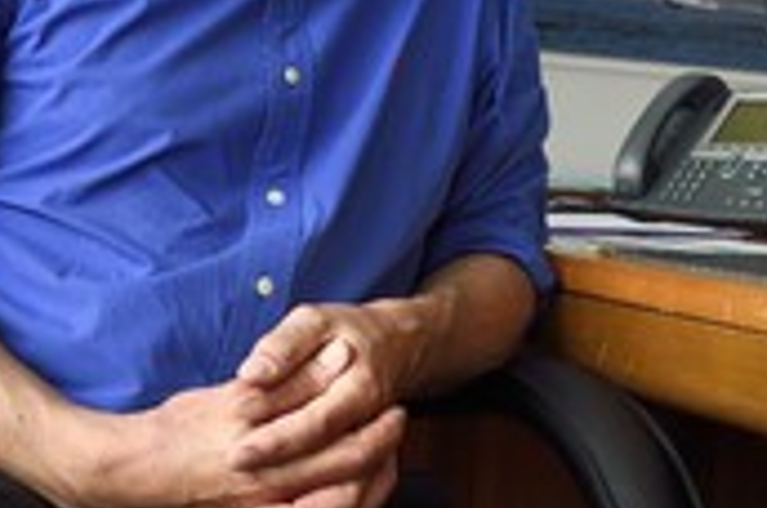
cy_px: -31
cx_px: 513
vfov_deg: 18.5
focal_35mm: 71
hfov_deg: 28.3
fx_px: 1510
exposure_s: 1/80
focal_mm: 29
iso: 800
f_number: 5.6
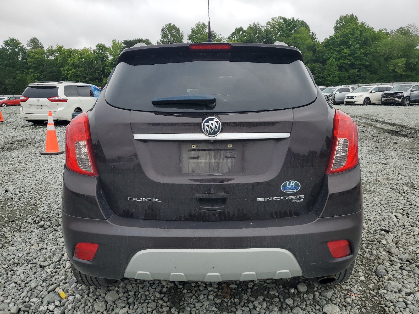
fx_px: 315
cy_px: 157
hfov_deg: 67.3
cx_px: 210
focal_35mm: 26
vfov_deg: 53.1
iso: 50
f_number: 1.5
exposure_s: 1/1429
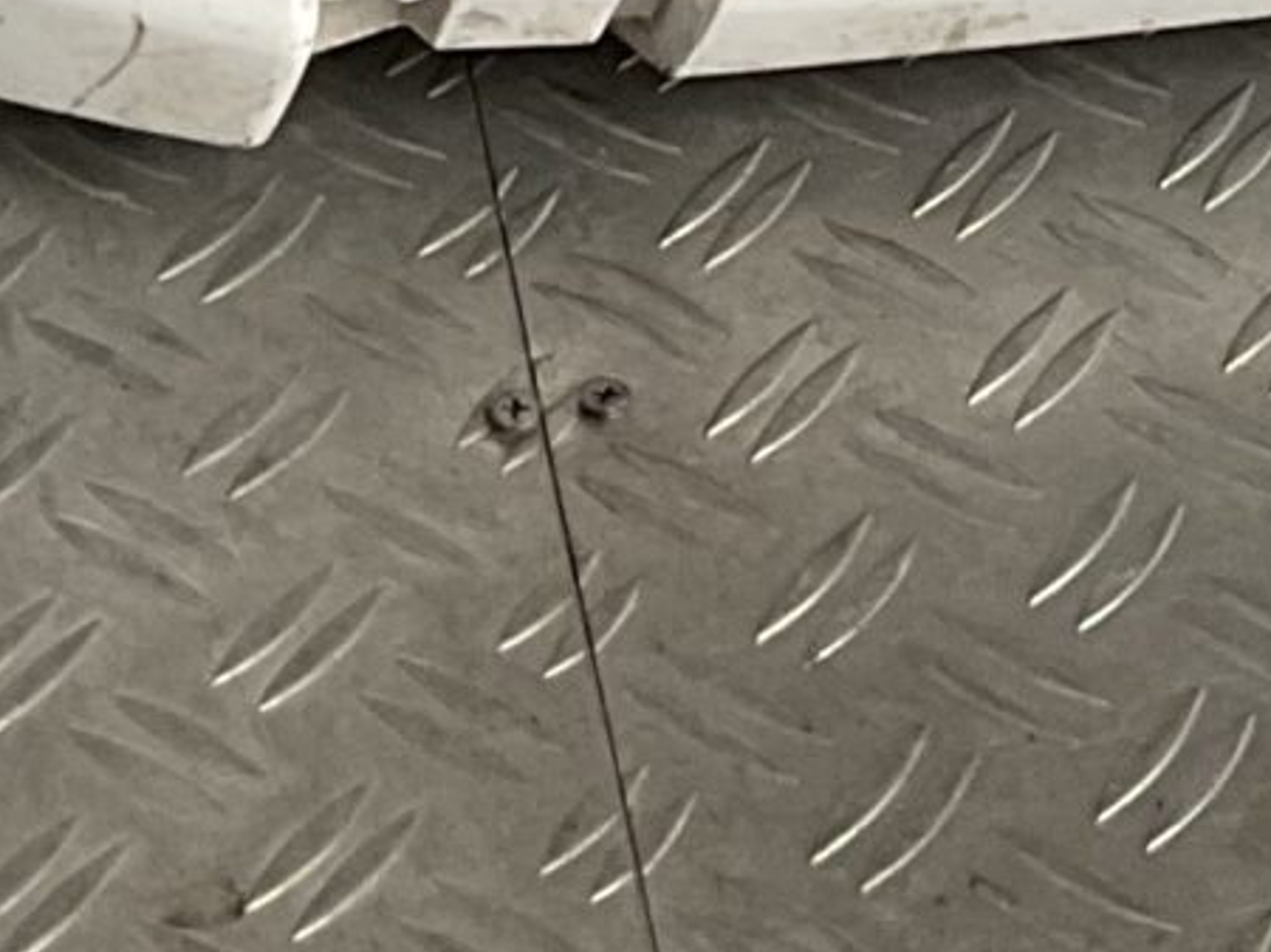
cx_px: 1305
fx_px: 6055
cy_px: -1525
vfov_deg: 8.1
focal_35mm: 165
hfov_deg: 11.8
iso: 64
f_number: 1.8
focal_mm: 3
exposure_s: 1/50
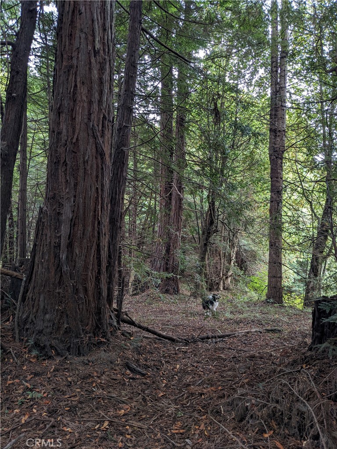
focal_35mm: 27
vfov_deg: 65.3
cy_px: 224
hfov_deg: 51.4
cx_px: 168
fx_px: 350
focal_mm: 4.38
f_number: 1.73
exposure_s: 1/24
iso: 105
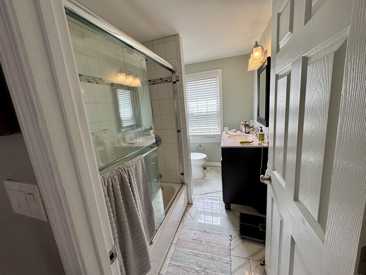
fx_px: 148
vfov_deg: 85.7
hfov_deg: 102.1
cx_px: 183
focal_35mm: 14
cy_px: 138
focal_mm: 2.22
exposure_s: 1/120
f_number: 2.2
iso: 125
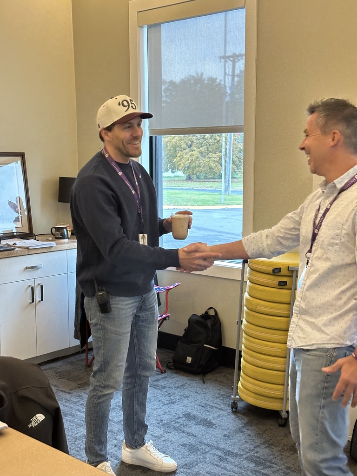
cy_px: 238
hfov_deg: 30.3
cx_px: 178
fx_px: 660
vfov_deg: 39.7
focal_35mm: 48
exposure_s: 1/40
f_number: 1.78
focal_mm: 6.86
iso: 320
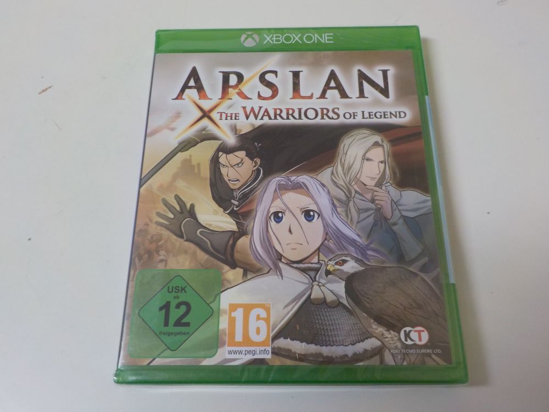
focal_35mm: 30
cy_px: 206
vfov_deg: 46.8
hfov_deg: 60.0
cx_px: 274
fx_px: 476
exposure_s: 1/30
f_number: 3.3
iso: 180
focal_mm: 4.1
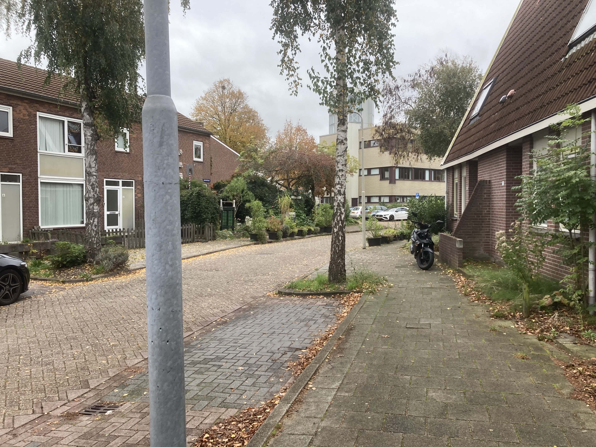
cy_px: 224
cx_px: 298
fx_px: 482
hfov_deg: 63.4
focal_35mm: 28
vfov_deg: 49.7
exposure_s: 1/393
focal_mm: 4
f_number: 1.8
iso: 20
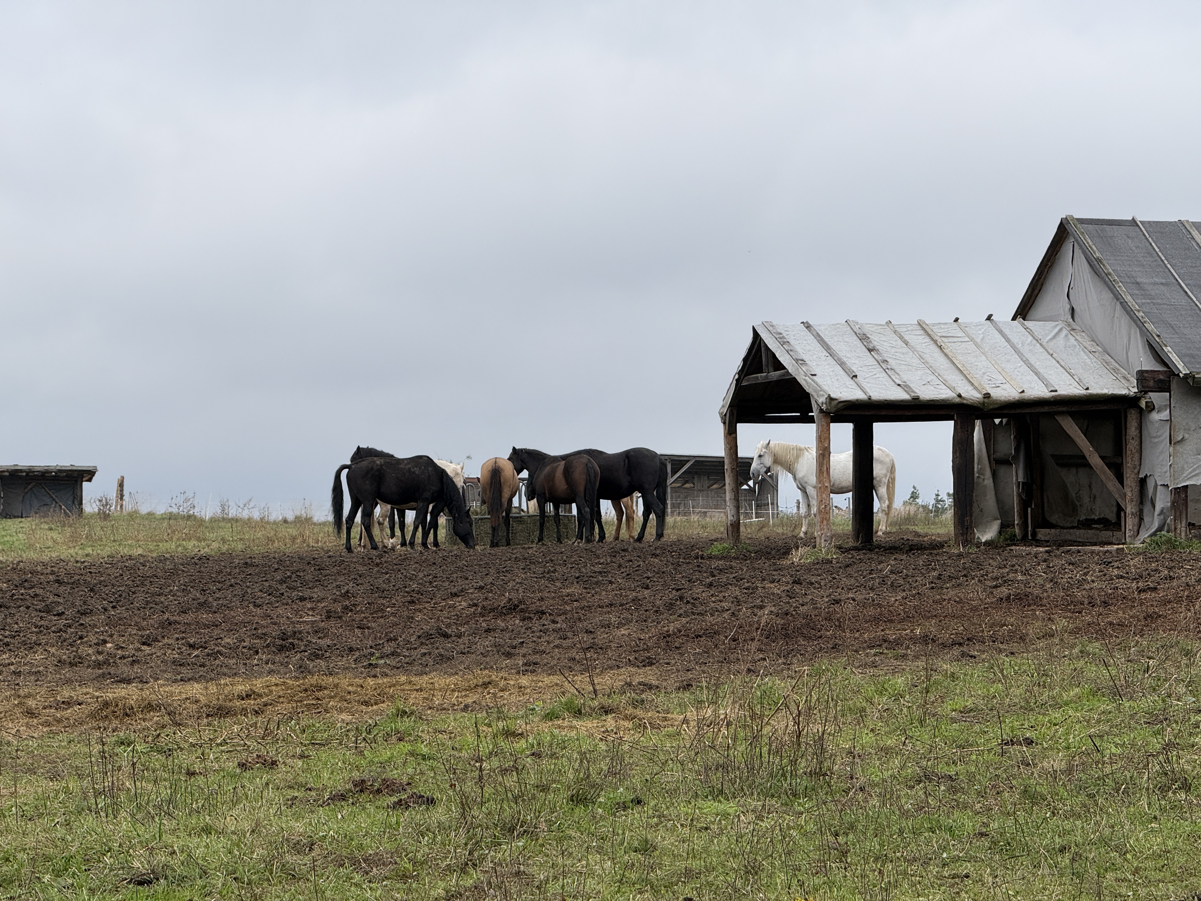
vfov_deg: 12.3
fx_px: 4163
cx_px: 600
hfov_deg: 16.4
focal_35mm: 120
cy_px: 450
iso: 50
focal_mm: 15.66
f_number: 2.8
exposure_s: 1/400
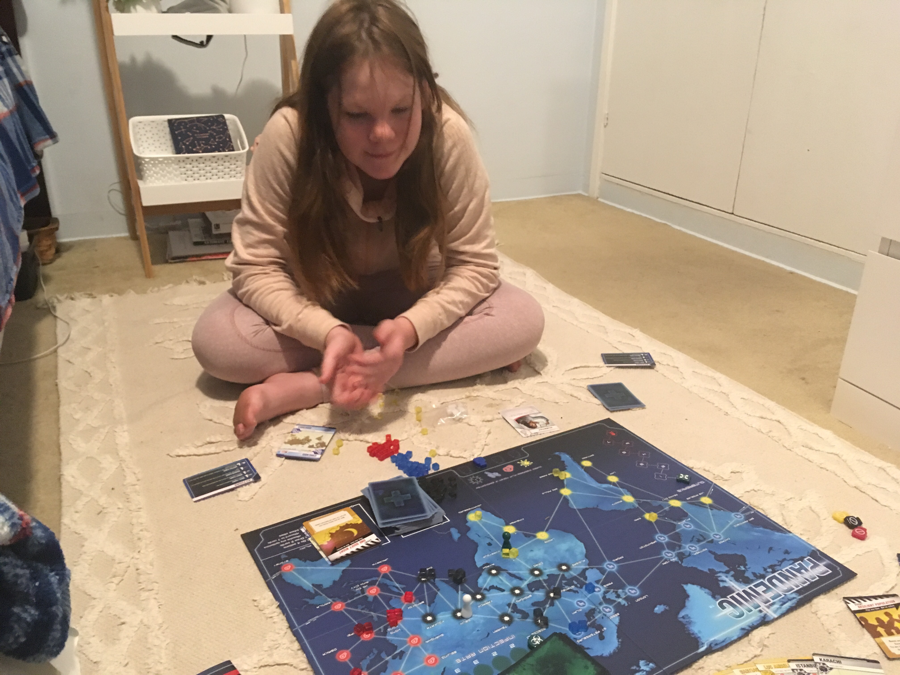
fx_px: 754
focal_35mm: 29
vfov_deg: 48.2
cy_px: 338
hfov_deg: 61.7
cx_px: 450
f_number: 2.2
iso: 500
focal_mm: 4.15
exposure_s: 1/15
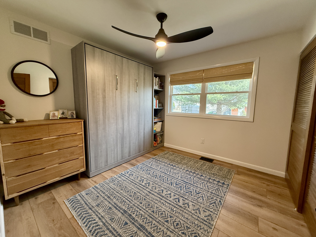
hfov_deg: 102.1
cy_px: 118
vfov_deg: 85.7
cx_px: 158
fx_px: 128
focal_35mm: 14
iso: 320
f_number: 2.2
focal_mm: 2.22
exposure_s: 1/120
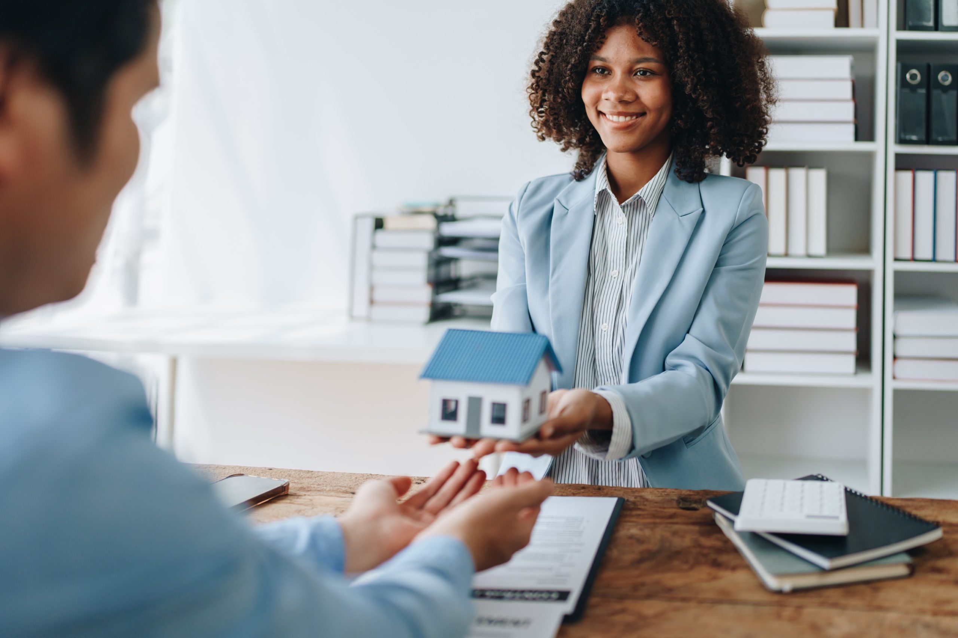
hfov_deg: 54.4
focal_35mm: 35
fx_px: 931
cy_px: 319
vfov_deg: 37.8
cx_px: 479
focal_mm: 35
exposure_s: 1/1000
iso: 100
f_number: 1.4
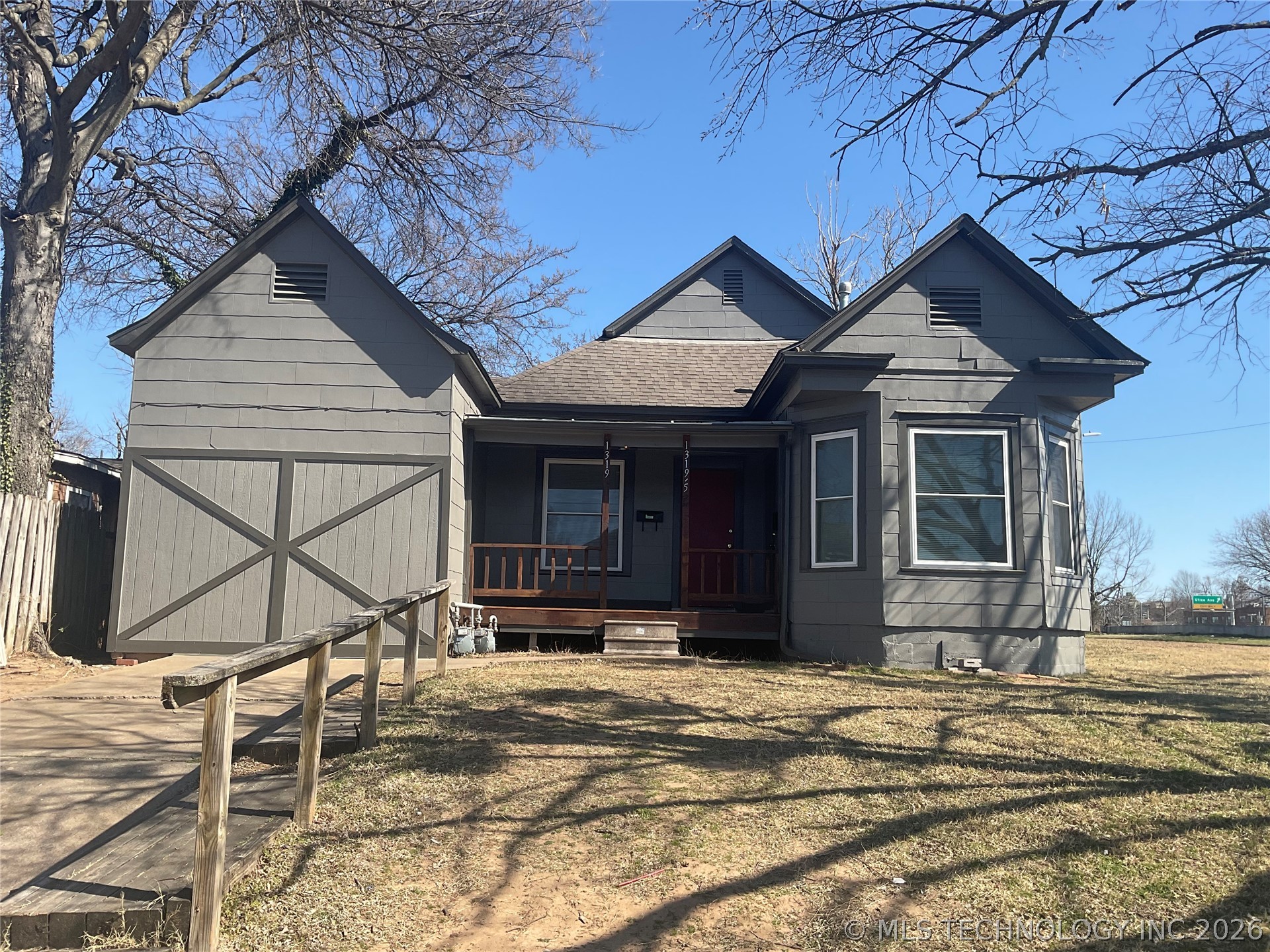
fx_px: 1064
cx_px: 635
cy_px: 476
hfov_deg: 61.7
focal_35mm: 29
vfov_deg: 48.2
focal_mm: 3
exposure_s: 1/1221
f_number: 1.8
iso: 16
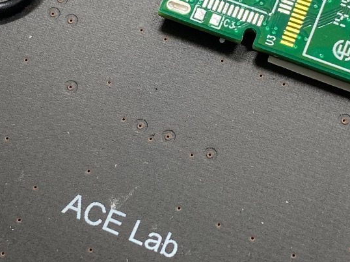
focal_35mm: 99
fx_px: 1001
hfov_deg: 19.8
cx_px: 179
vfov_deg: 14.8
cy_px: 44
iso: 80
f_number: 1.8
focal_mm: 4.25
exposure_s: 1/100
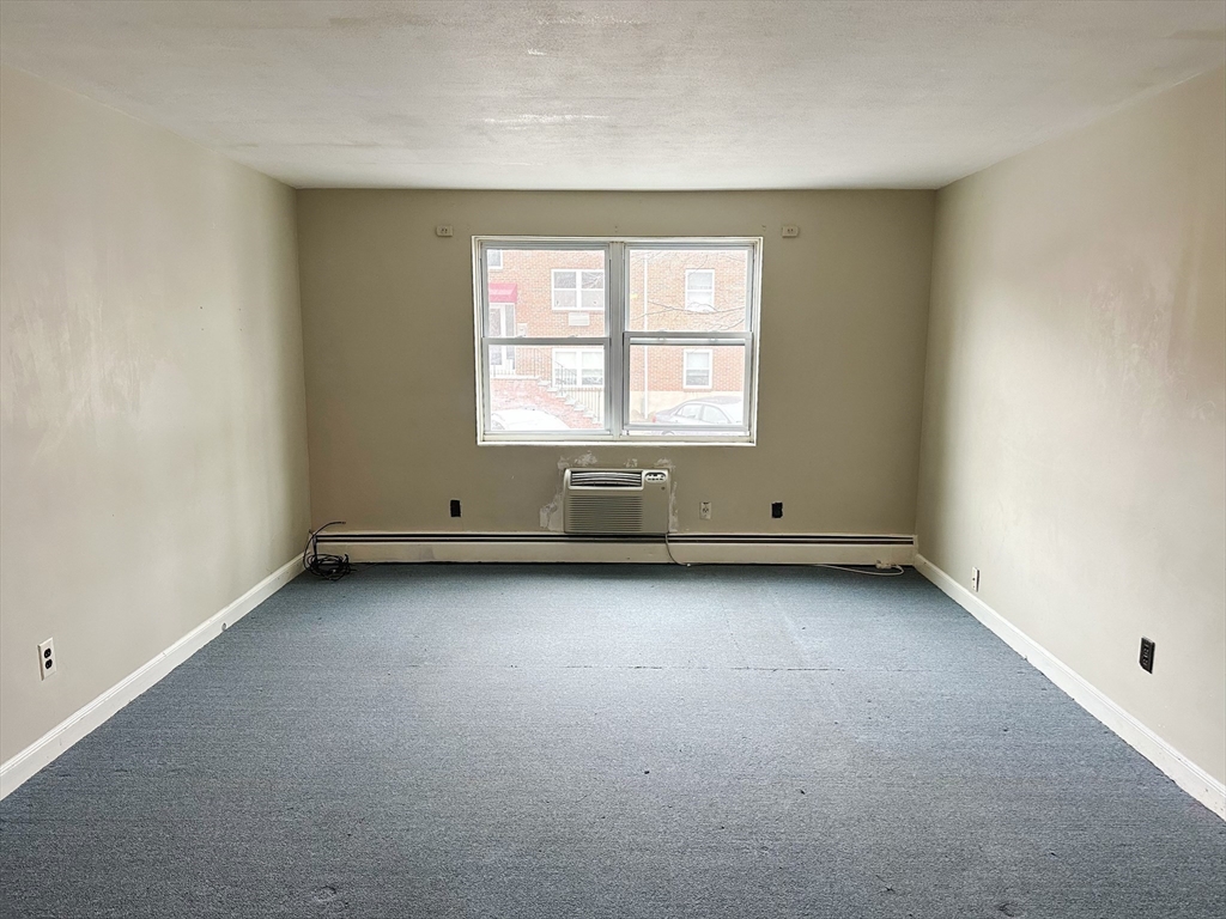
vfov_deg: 56.8
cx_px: 613
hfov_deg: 71.6
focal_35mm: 24
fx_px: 850
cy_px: 460
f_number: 1.78
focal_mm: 6.86
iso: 320
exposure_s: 1/60
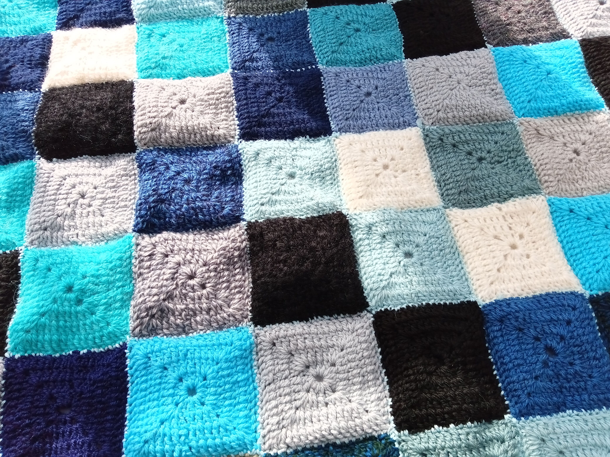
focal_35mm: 28
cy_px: 228
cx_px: 305
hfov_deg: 63.4
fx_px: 493
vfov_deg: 49.7
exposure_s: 1/566
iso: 112
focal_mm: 3.57
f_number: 1.8
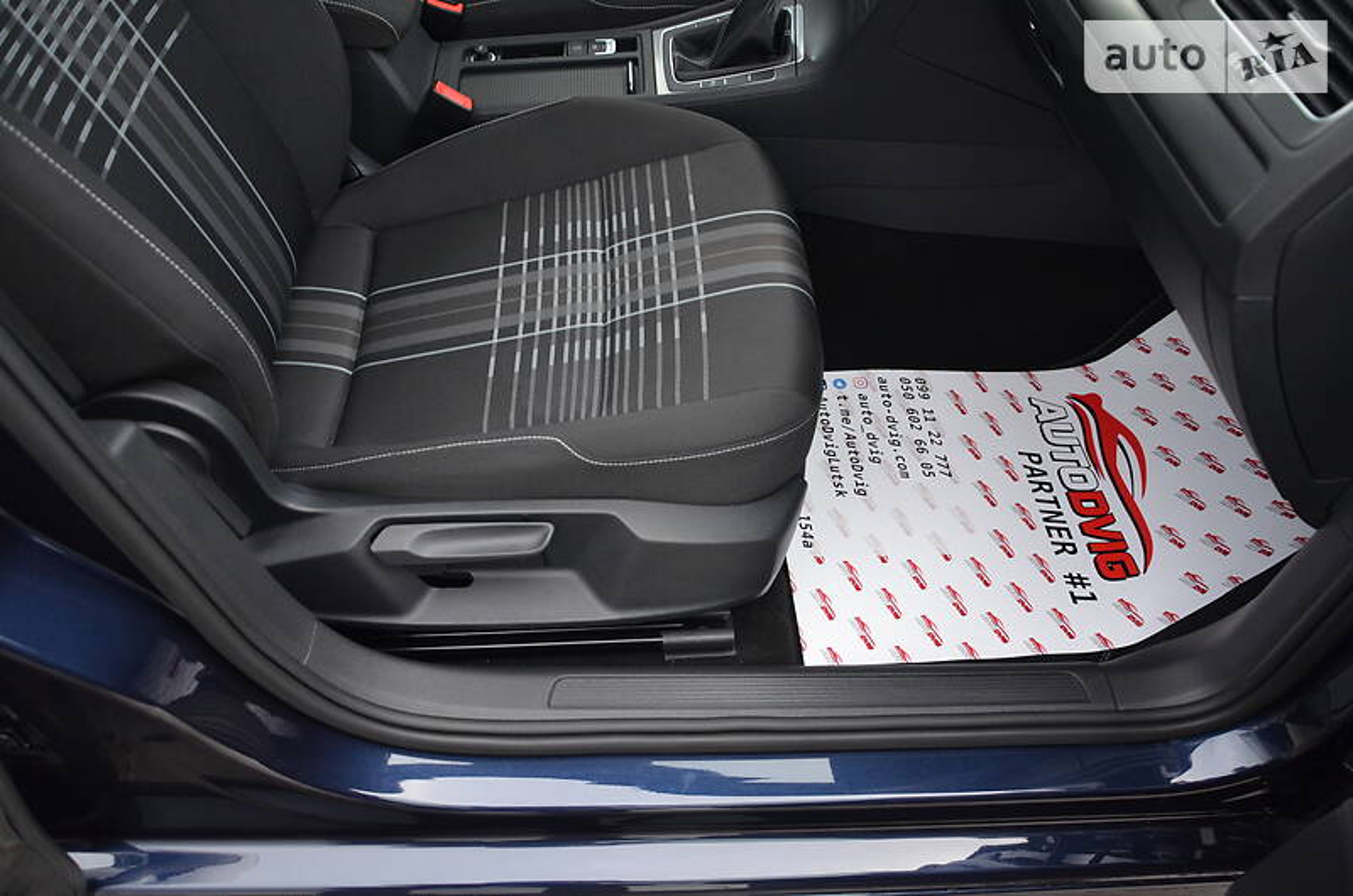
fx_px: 1013
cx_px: 676
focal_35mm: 27
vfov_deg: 47.7
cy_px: 448
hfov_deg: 67.5
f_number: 3.5
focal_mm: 18
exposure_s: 1/50
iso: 800
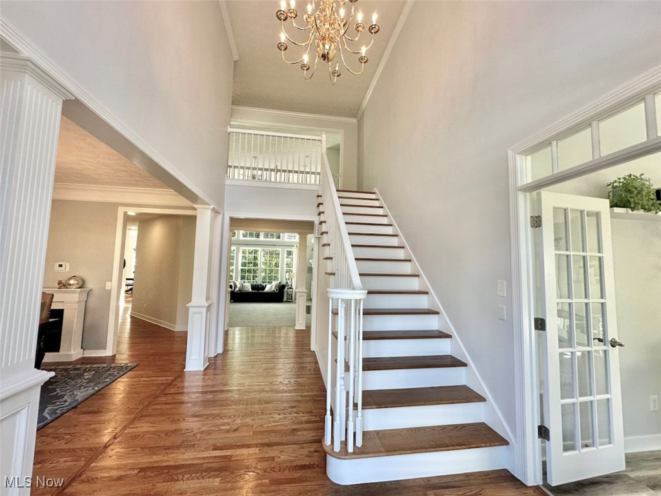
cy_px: 248
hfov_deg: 102.1
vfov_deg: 85.7
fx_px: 267
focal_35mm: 14
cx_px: 330
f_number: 2.2
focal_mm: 2.22
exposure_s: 1/120
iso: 125
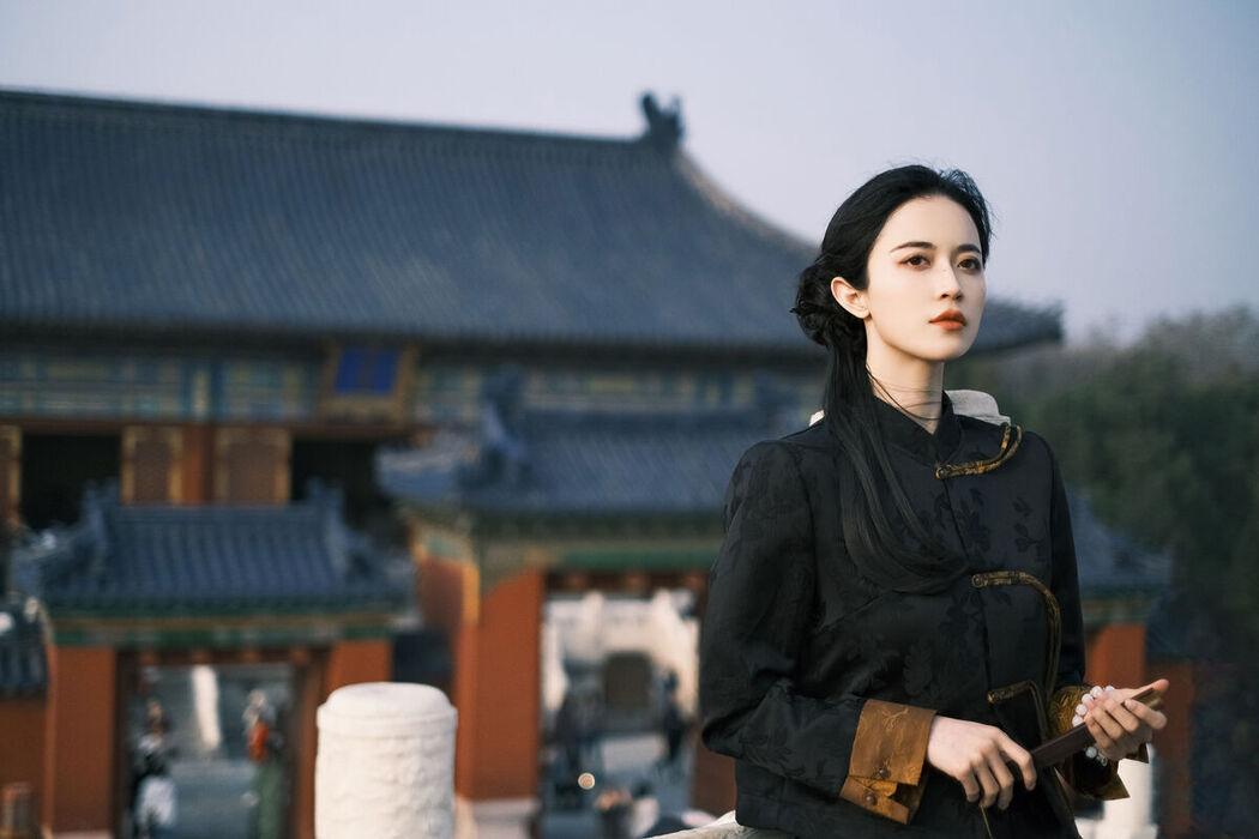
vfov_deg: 25.5
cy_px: 420
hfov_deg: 37.5
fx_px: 1853
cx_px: 630
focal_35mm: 53
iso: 1600
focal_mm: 35
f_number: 1.4
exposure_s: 1/32000
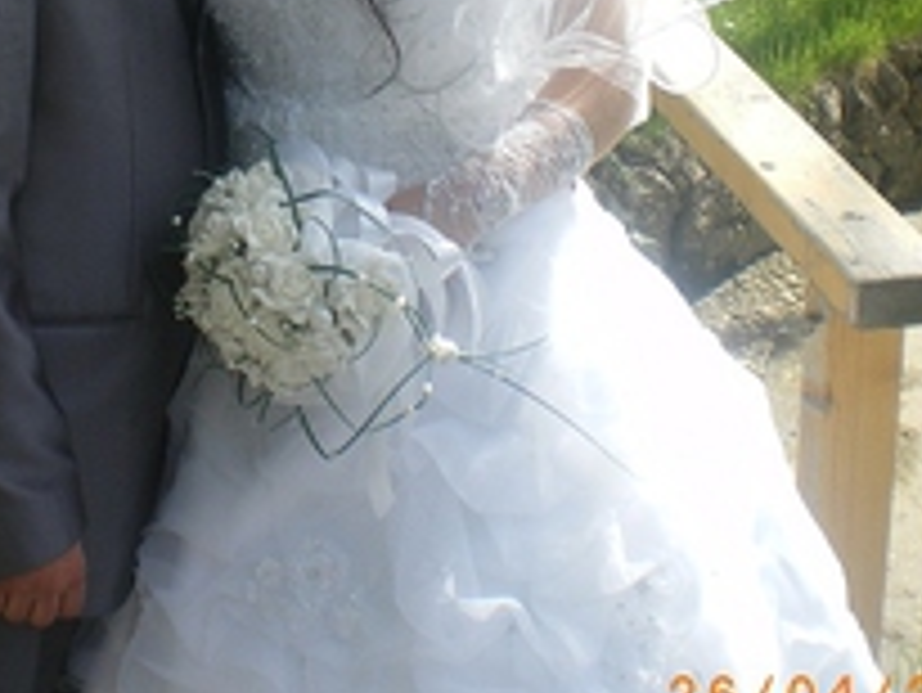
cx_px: 238
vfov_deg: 18.5
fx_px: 2105
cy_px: 112
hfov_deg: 24.4
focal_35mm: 79
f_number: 4.6
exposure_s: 1/200
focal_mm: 6.3
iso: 50
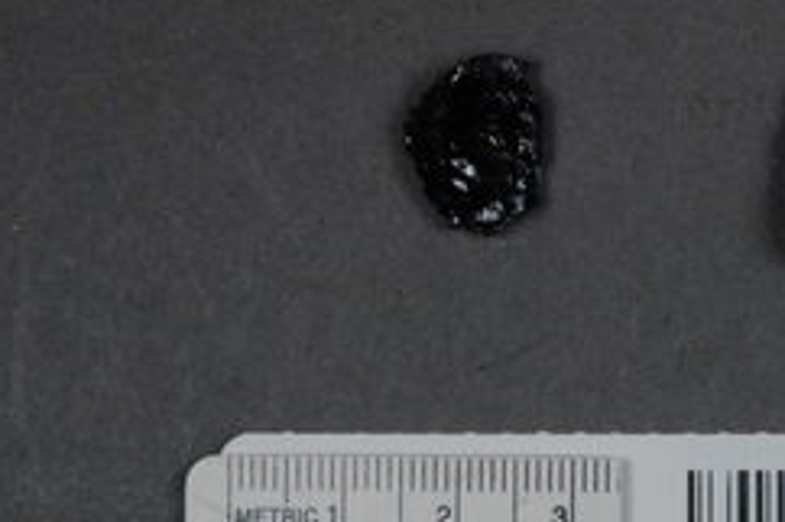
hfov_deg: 10.9
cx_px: 696
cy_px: 413
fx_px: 4078
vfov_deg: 7.3
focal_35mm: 187
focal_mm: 55
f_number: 25
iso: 1600
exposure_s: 1/80
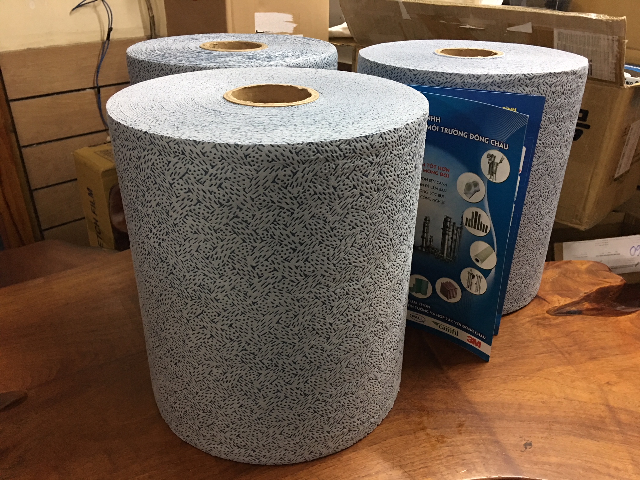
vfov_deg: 48.2
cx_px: 320
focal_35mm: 29
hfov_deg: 61.7
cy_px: 240
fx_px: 536
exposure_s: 1/4
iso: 50
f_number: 2.2
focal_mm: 4.15
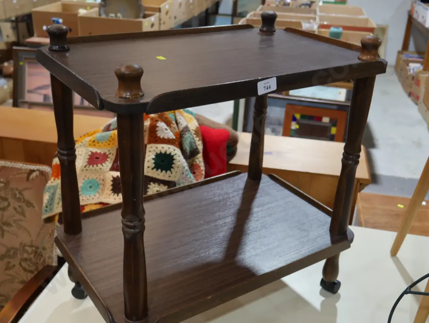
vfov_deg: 36.0
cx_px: 214
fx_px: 496
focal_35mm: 40
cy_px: 162
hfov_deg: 46.8
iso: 640
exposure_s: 1/60
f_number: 4.4
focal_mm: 20
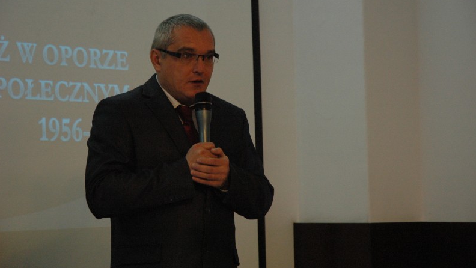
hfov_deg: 19.3
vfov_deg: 10.9
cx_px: 239
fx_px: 1401
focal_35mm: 111
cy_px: 114
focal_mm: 70
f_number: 4.5
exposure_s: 1/60
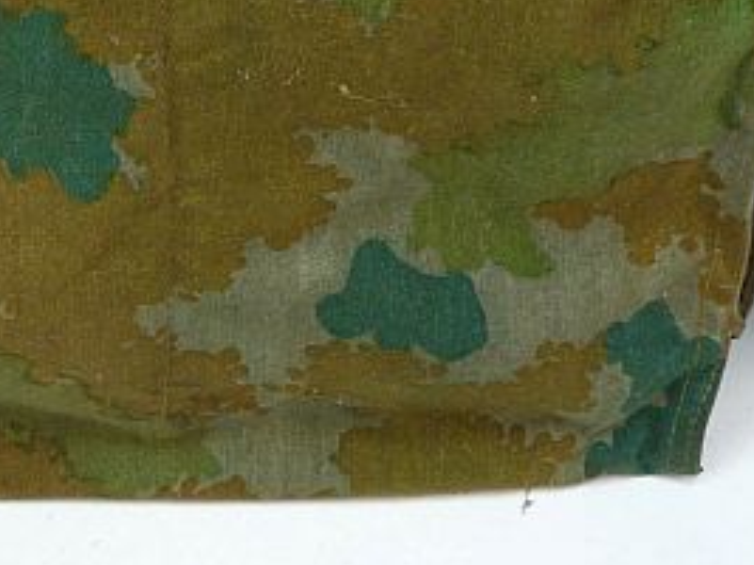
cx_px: 110
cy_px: 11
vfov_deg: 17.8
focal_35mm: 81
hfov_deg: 23.6
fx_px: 1764
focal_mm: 4.8
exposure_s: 1/40
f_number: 2.8
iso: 100
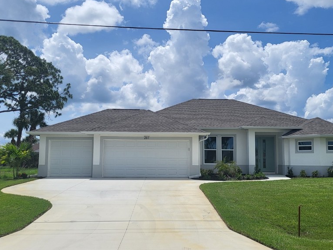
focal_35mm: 35
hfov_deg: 52.6
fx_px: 337
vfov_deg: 40.7
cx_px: 174
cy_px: 138
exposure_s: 1/5489
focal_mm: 5.4
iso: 40
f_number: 1.8
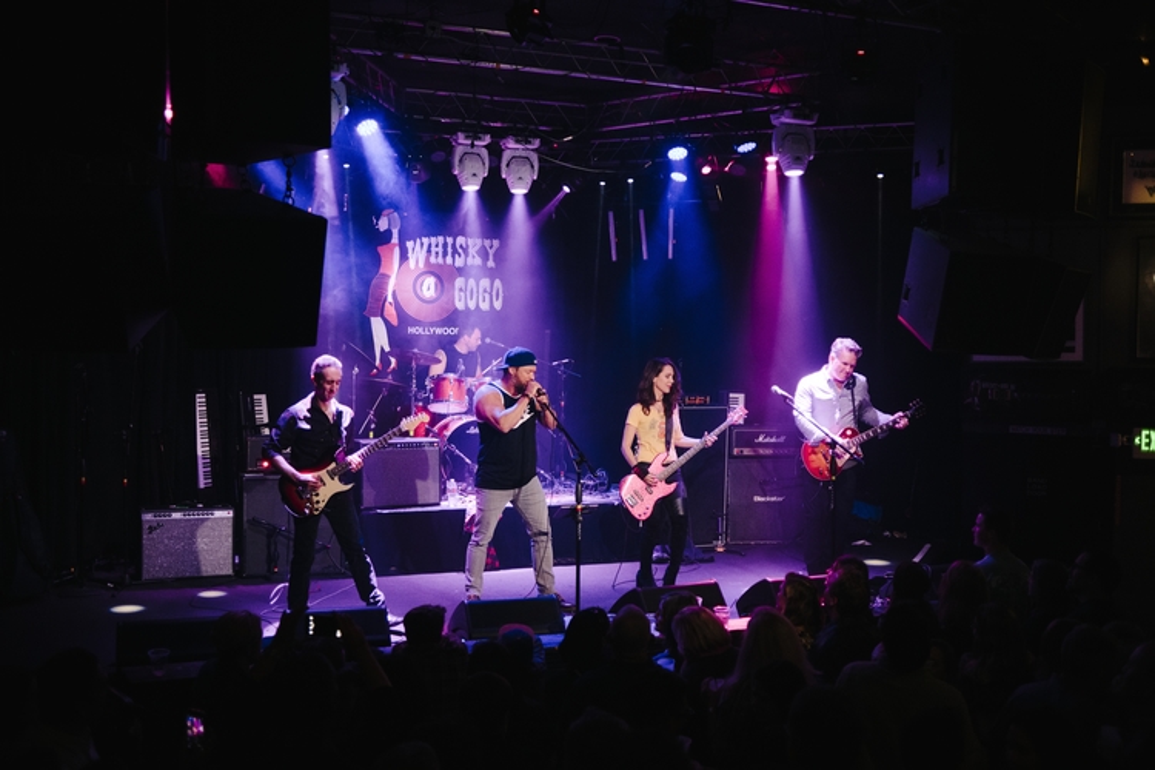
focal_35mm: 35
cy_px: 385
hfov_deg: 54.4
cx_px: 578
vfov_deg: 37.9
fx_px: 1123
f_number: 2.8
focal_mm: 35
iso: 2500
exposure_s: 1/160
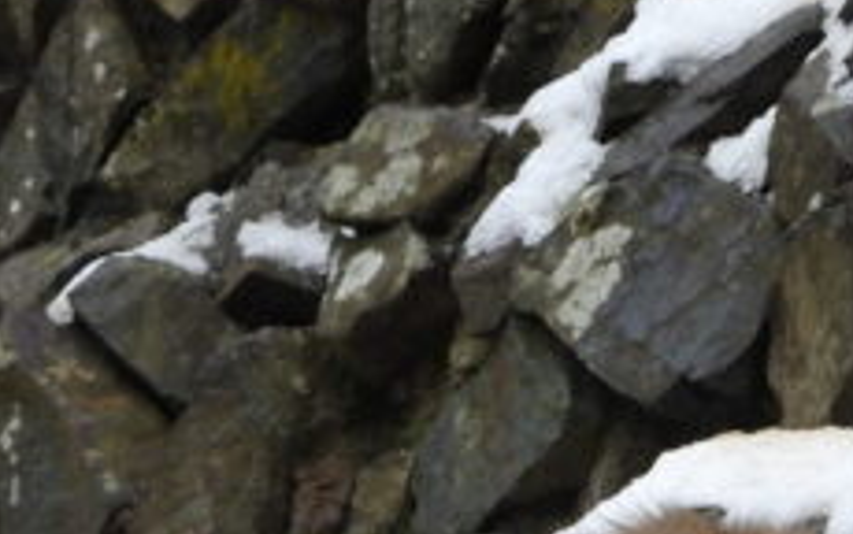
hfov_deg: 4.6
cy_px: 1072
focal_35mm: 458
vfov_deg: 2.9
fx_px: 10652
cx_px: 638
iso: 100
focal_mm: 17.5
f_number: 3.5
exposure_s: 1/200
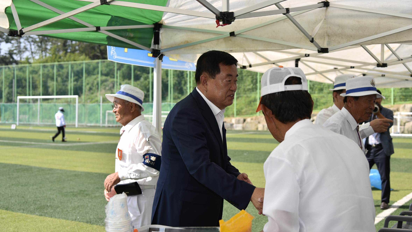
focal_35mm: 47
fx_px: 513
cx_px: 204
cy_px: 108
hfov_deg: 43.7
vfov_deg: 25.4
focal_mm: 44
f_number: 4
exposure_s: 1/250
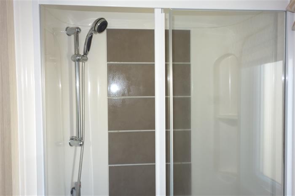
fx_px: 270
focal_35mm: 33
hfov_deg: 57.2
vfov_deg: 39.9
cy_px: 98
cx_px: 148
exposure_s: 1/40
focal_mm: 12.18
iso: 125
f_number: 2.5
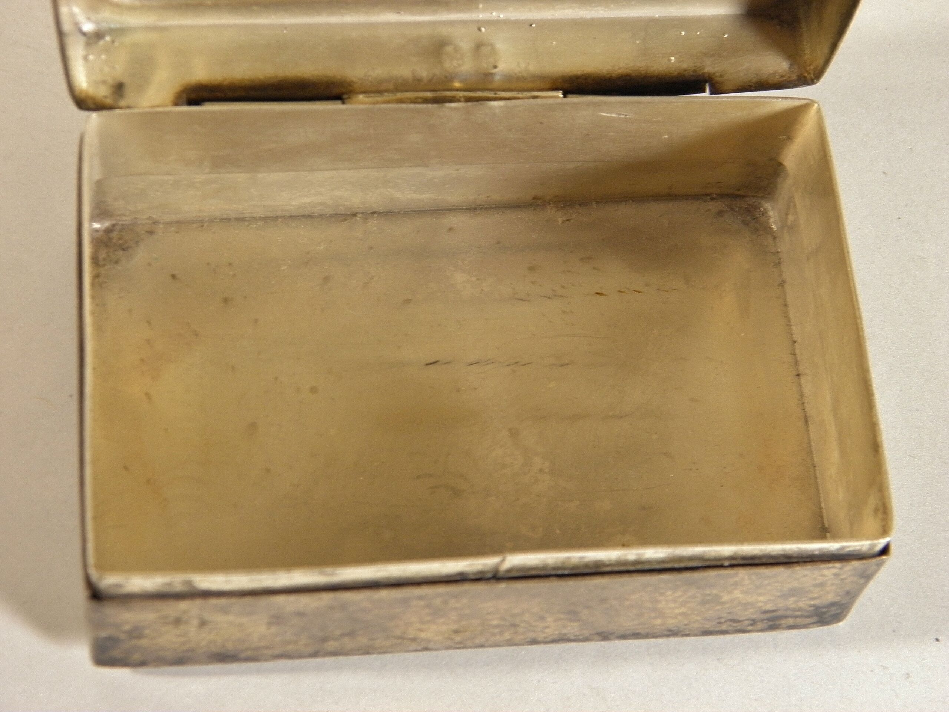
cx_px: 474
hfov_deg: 24.4
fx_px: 2193
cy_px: 356
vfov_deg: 18.4
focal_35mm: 80
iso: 200
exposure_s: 1/15
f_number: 4.4
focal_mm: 14.3
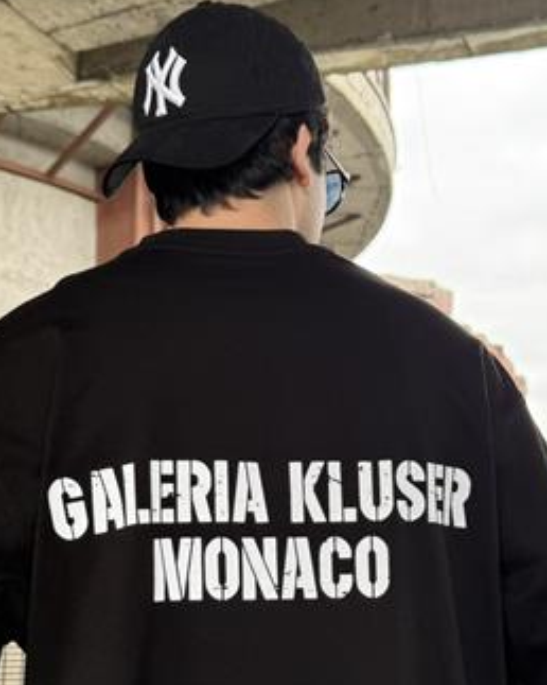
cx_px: 250
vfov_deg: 32.2
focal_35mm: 58
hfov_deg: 26.2
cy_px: 458
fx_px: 1175
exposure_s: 1/265
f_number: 1.78
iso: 64
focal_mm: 6.76
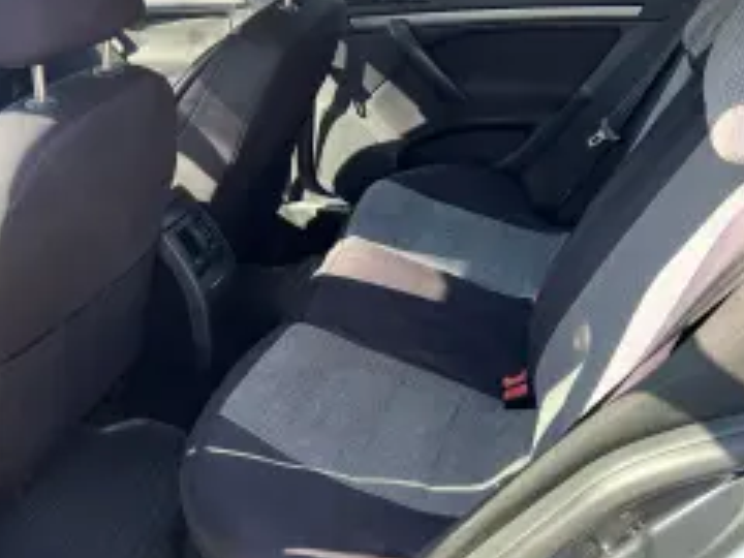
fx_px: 838
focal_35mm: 39
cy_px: 298
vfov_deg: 36.8
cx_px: 322
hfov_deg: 47.7
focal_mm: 5.7
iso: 40
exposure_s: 1/166
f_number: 1.5
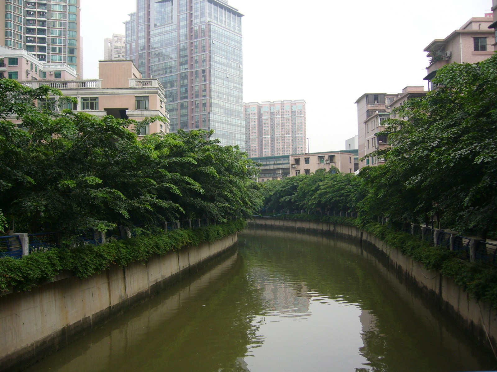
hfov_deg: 52.6
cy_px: 186
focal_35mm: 35
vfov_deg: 40.7
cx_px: 248
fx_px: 503
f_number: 2.8
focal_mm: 5.8
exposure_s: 1/400
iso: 80
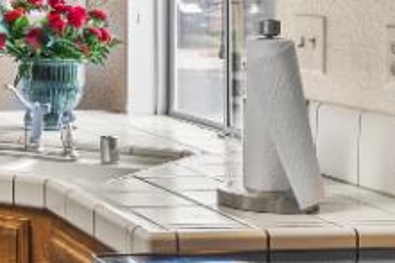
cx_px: -241
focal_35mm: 102
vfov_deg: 13.2
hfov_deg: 17.5
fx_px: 1118
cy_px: 7
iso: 160
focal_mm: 10
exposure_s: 1/17
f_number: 5
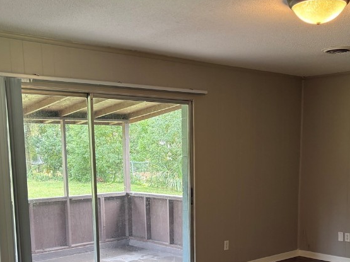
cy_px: 219
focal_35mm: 48
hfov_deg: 39.5
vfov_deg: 29.4
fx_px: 485
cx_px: 206
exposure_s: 1/60
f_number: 1.6
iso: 80
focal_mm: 5.96
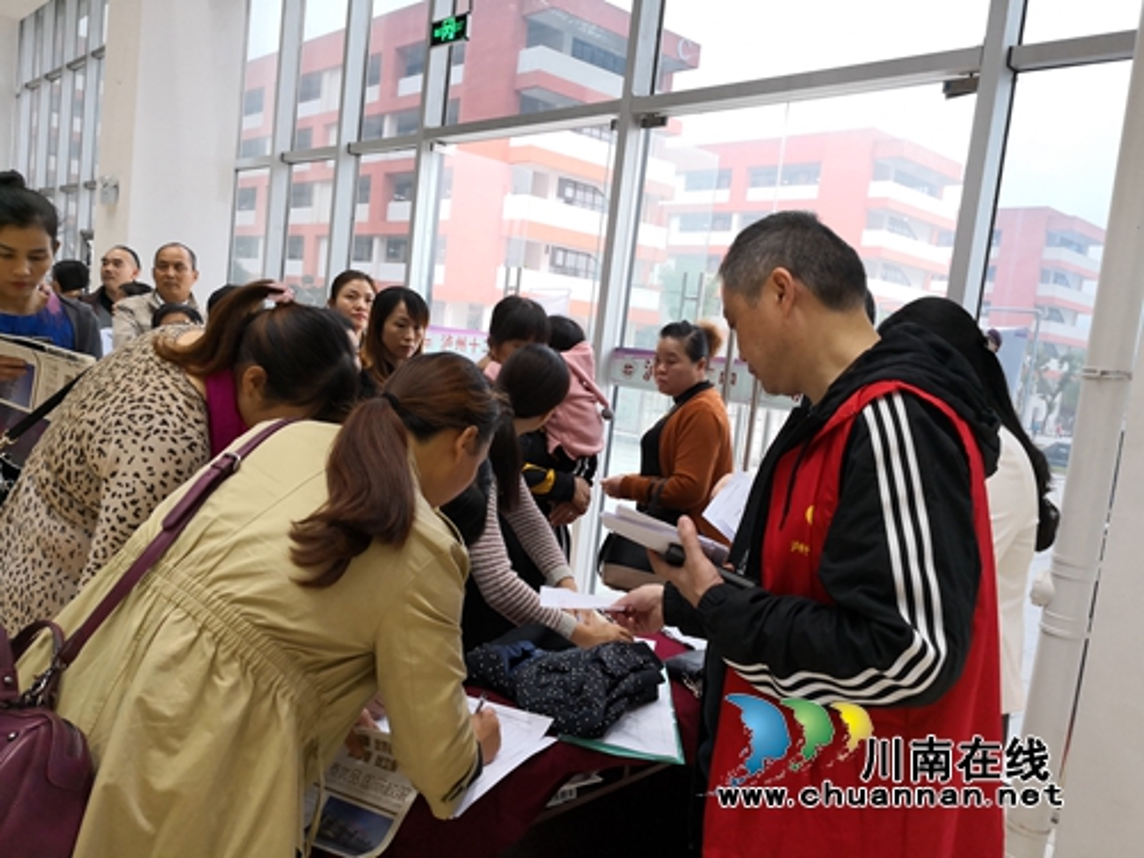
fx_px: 892
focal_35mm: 27
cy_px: 429
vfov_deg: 51.4
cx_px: 572
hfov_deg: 65.3
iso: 160
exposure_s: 1/100
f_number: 1.6
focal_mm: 3.95
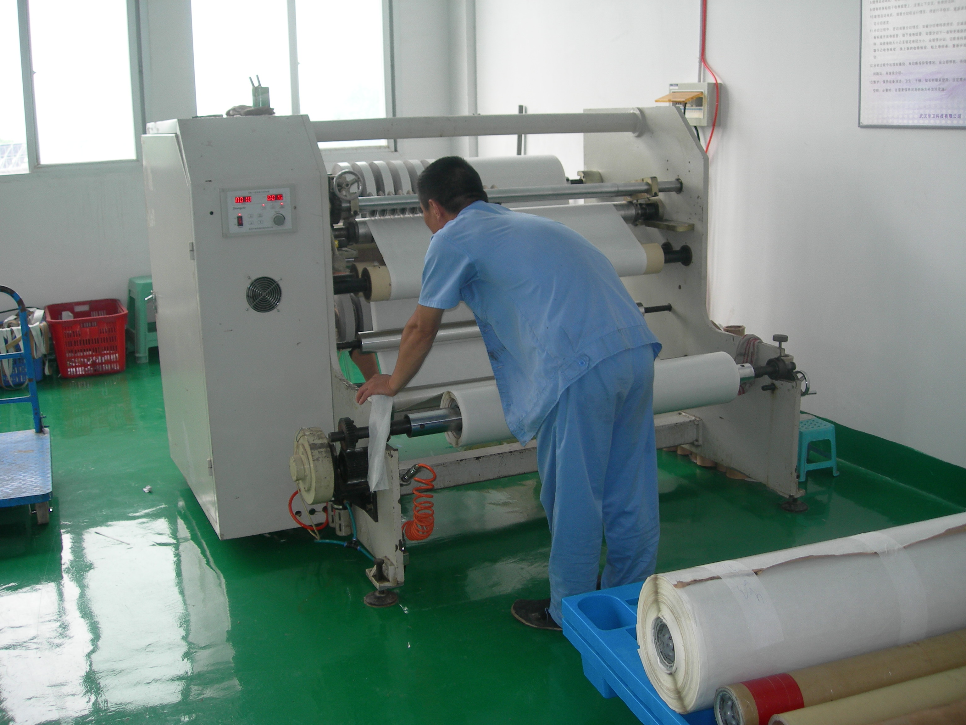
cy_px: 362
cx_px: 483
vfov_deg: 37.7
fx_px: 1060
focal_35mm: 38
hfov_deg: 49.0
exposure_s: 1/30
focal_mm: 7.8
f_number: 2.8
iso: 50
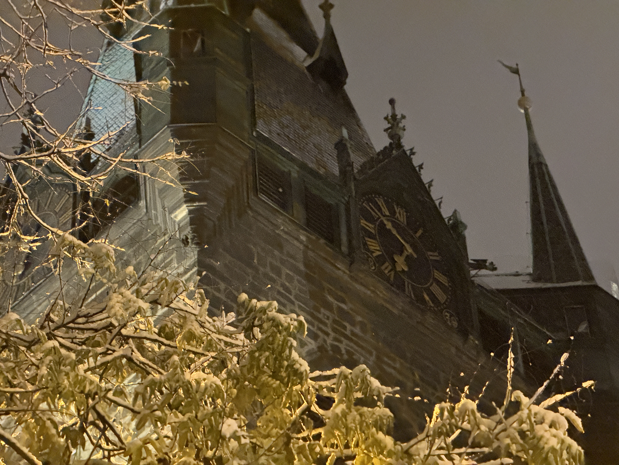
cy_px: 232
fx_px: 2146
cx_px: 310
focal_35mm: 120
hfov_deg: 16.4
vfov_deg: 12.3
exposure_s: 1/20
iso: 2000
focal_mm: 15.66
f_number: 2.8
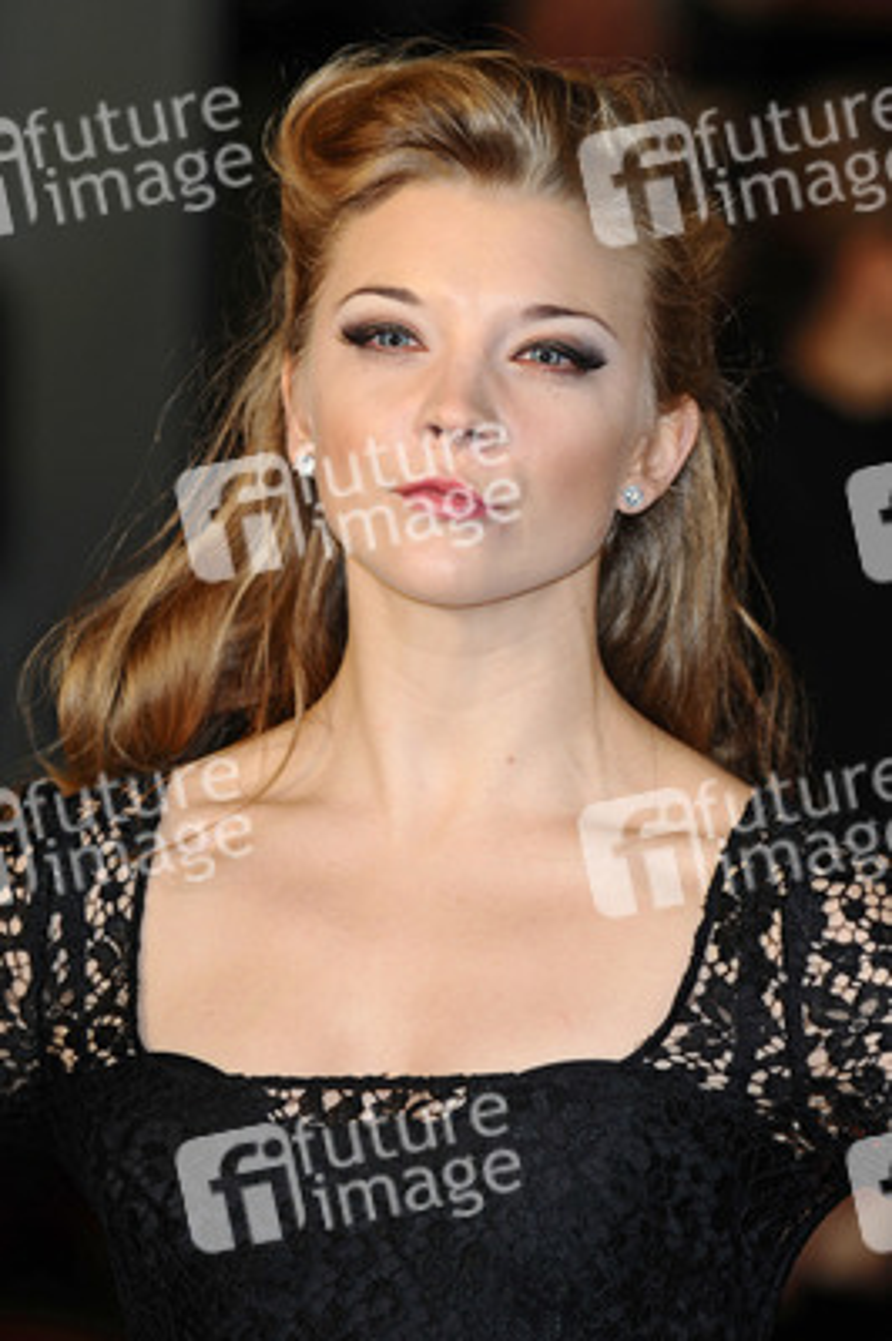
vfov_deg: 7.9
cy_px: 670
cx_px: 446
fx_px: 9772
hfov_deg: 5.2
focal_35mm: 262
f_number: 4.5
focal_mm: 175
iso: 320
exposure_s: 1/250
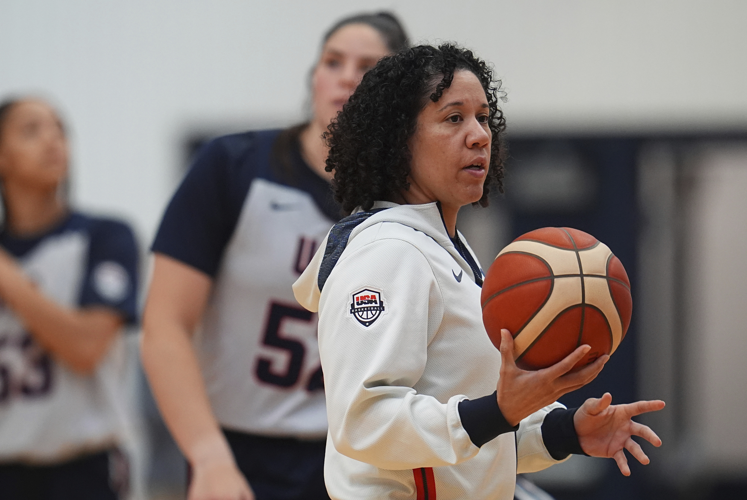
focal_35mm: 600
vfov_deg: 2.3
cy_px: 250
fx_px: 12461
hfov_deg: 3.4
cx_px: 374
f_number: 3.2
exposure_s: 1/1000
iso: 3200
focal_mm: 400
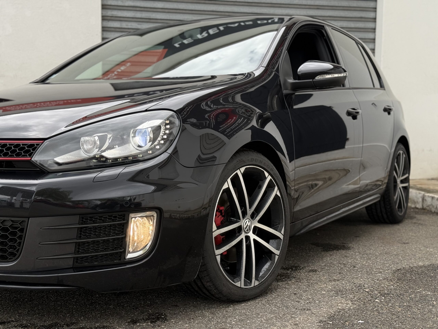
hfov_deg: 39.7
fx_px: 607
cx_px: 219
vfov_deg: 30.3
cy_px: 164
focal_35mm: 48
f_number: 1.78
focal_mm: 6.76
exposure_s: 1/1185
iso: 100
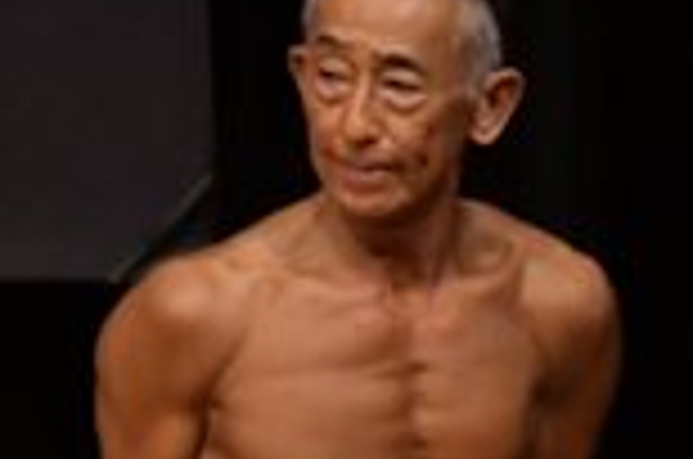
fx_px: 27624
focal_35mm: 1438
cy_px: 801
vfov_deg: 1.0
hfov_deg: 1.4
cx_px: 1091
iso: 5000
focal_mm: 190
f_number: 5.6
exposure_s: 1/400
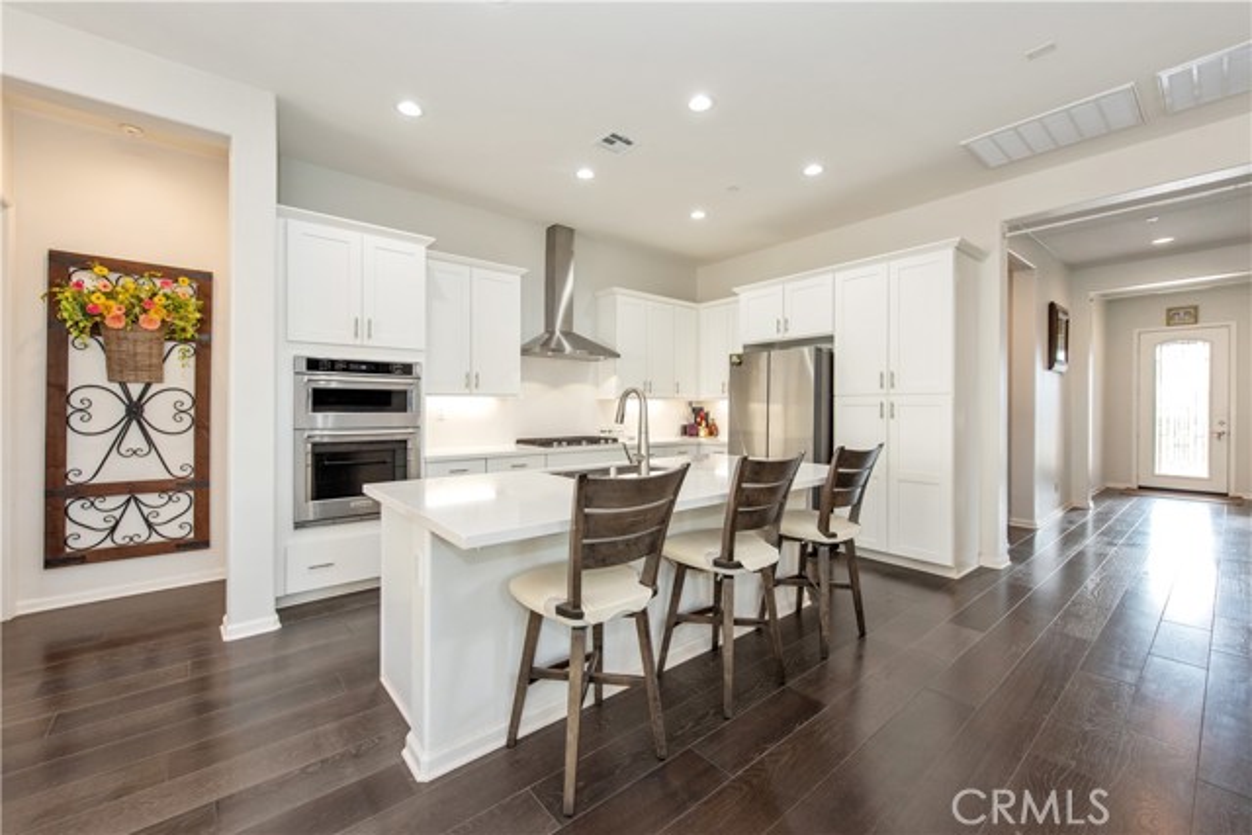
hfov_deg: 100.4
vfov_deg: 77.4
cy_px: 418
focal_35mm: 15
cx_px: 626
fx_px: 522
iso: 800
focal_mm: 15
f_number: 5
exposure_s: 1/100
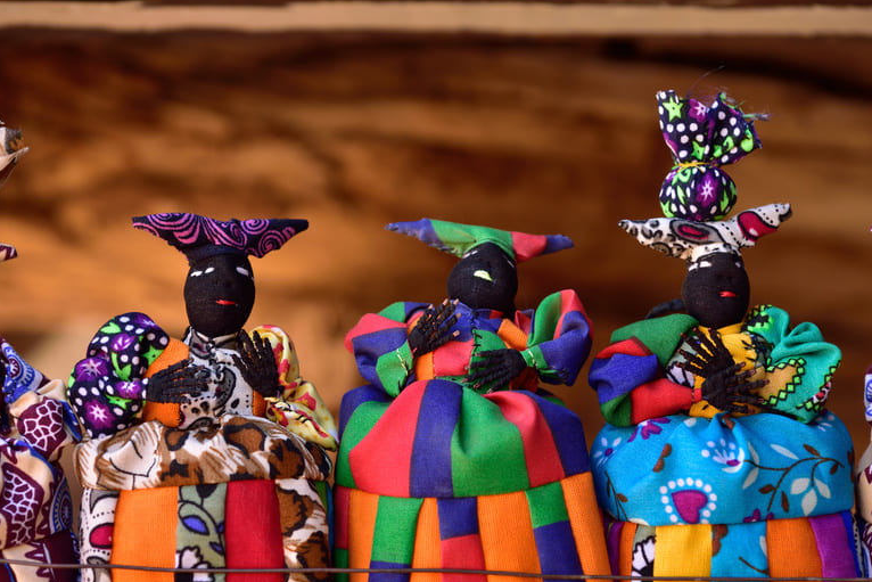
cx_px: 385
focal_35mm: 137
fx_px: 3319
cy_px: 365
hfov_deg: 15.0
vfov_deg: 10.0
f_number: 5.6
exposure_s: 1/250
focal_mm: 105
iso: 400
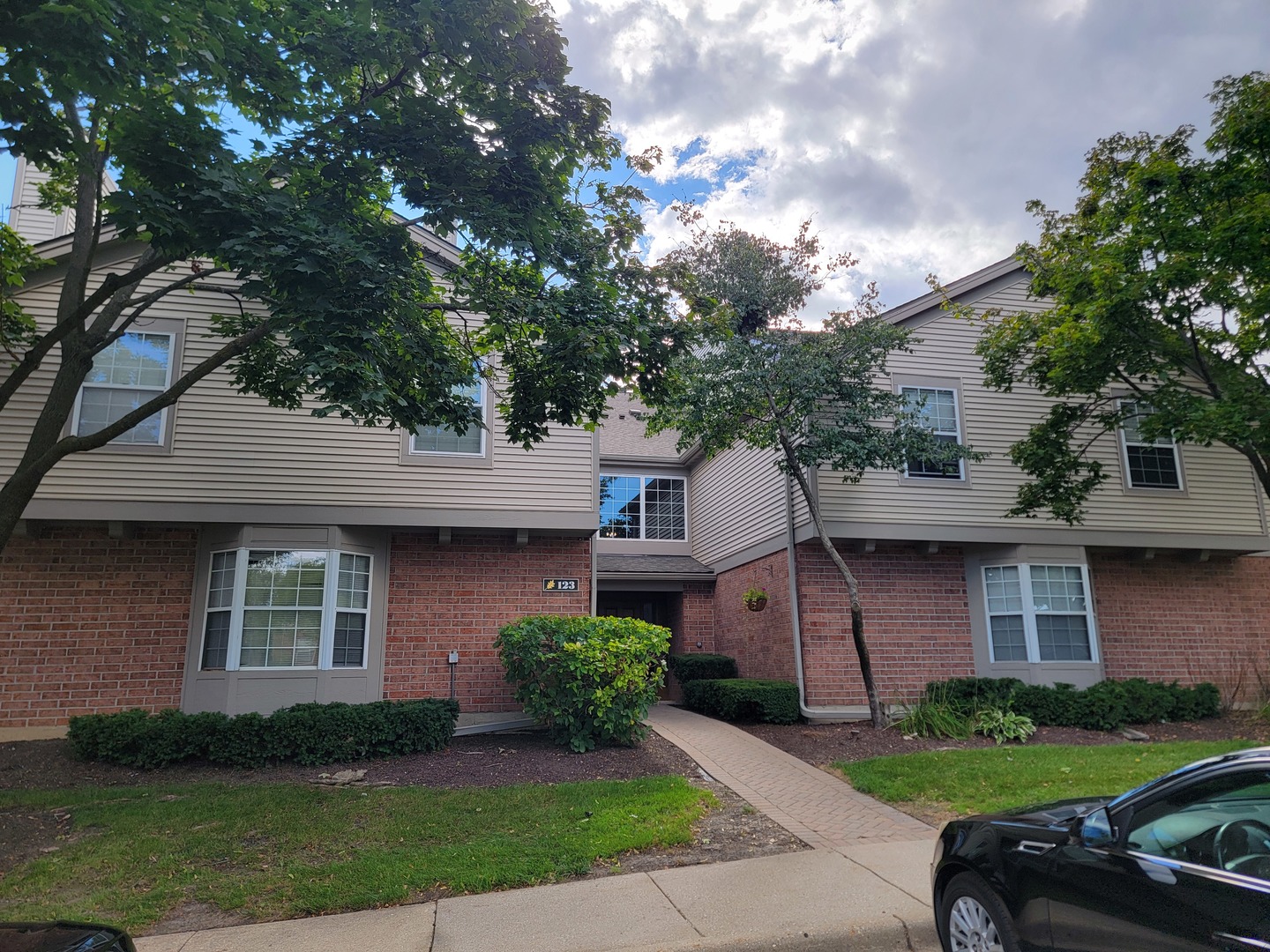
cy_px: 476
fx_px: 881
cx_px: 635
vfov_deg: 56.8
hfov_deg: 71.6
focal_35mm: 24
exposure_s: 1/323
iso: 16
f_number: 1.8
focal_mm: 6.7
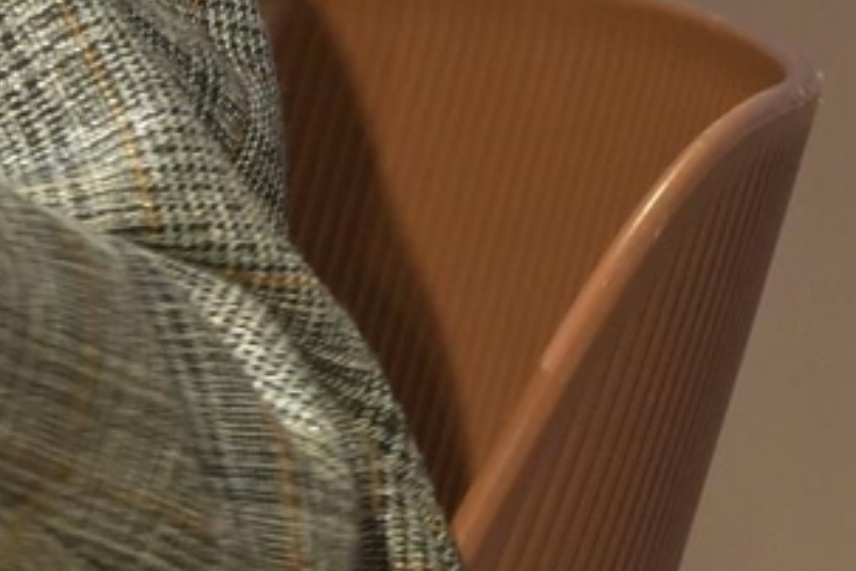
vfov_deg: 1.2
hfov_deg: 1.7
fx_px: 28270
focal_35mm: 1189
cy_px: -784
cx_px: -1079
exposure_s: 1/100
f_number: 6.3
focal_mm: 120
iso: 500
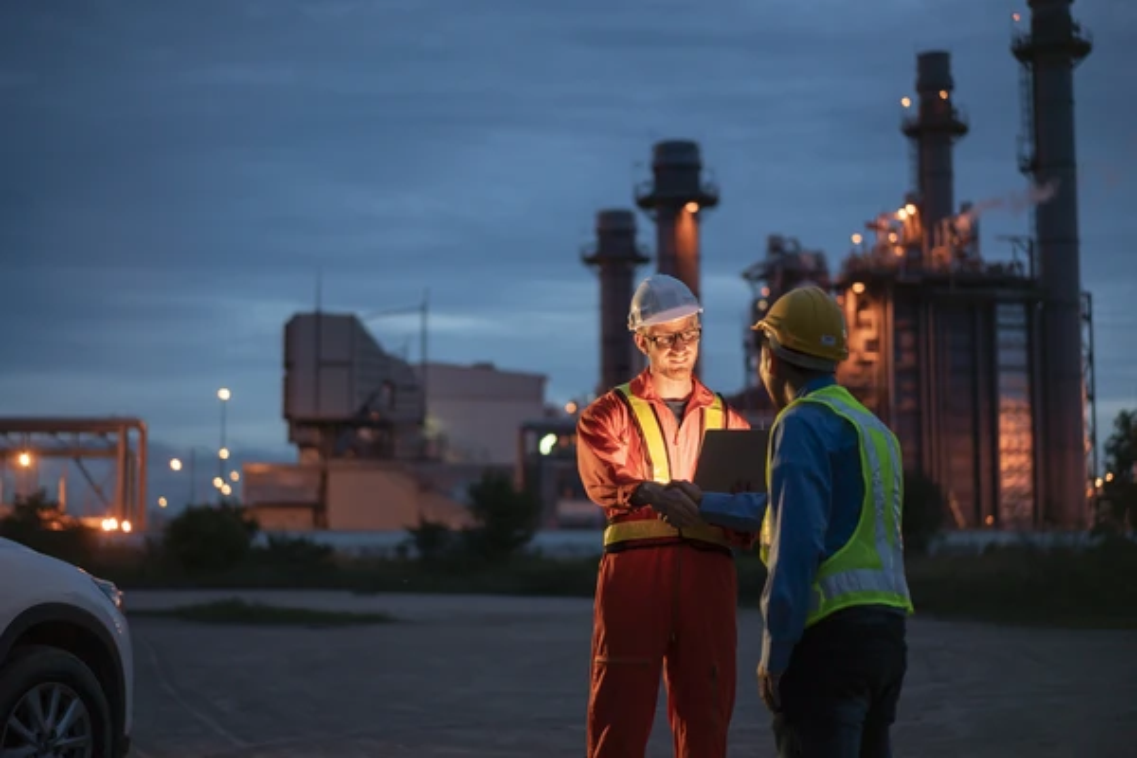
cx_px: 568
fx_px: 1737
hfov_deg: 36.2
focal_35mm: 55
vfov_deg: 24.6
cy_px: 379
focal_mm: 55
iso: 500
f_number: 1.8
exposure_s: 1/200
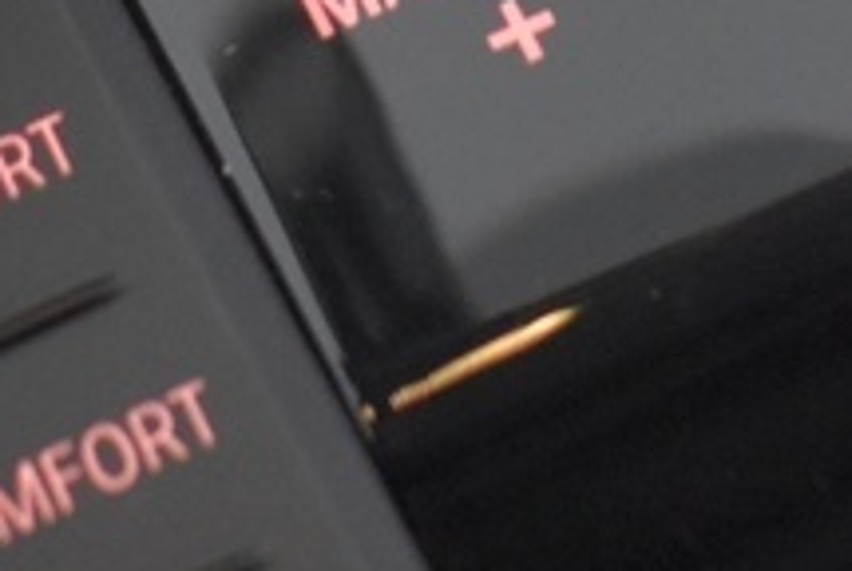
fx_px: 4811
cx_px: 376
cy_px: -488
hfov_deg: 10.1
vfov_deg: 6.6
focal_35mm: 203
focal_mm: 18
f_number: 3.5
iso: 1600
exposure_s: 1/30
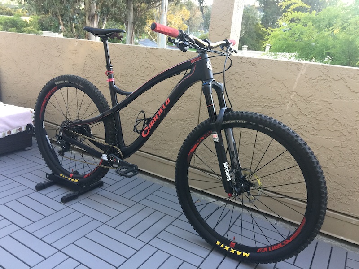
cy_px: 134
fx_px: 301
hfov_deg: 61.7
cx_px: 180
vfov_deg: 48.2
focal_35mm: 29
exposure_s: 1/30
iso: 50
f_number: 2.2
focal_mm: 4.15
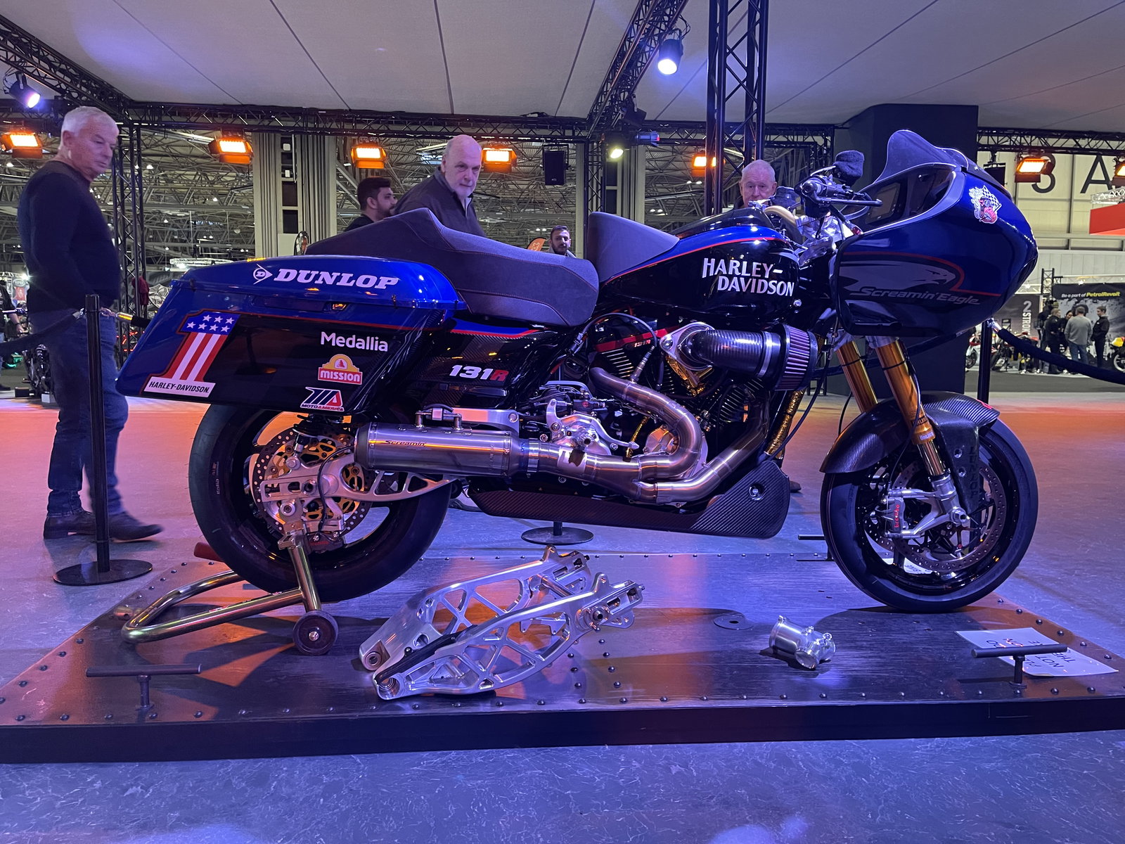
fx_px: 845
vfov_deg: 53.1
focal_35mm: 26
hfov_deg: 67.3
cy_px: 422
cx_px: 562
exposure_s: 1/59
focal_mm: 5.1
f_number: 1.6
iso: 500
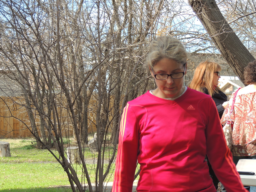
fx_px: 1072
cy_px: 96
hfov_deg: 13.6
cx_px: 128
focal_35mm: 145
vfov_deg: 10.2
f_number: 4.4
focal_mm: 25.8
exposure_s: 1/160
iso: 100
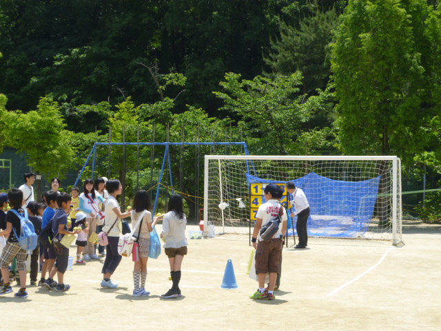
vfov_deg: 24.0
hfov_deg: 31.7
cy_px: 166
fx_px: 777
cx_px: 220
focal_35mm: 61
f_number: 4.6
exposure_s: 1/320
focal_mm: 10.8
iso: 80
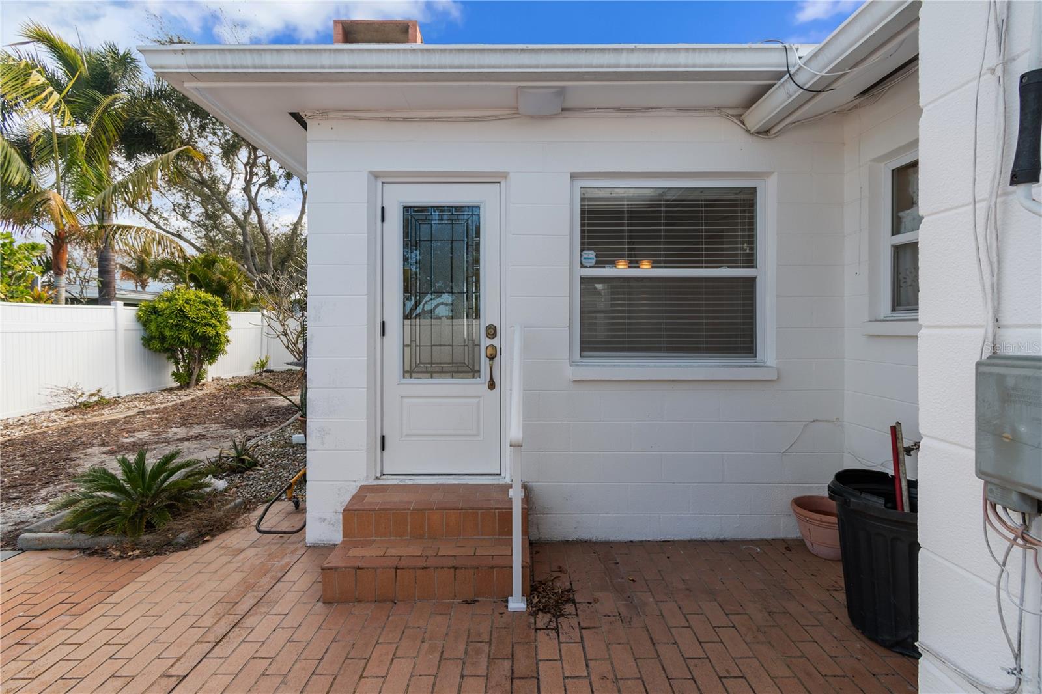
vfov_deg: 77.3
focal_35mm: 15
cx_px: 521
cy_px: 347
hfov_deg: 100.4
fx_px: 434
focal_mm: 10
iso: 100
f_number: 7.1
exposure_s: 1/50
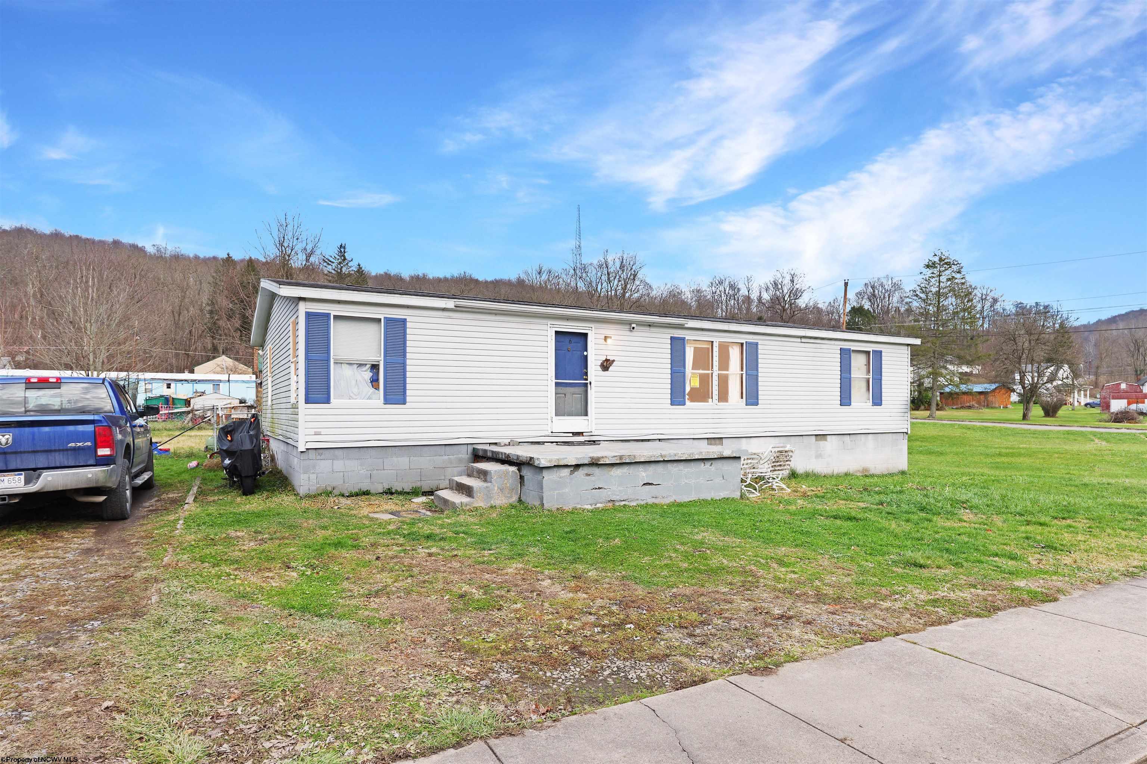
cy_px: 382
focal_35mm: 19
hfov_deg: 86.9
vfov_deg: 64.6
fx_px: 605
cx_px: 574
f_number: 5.6
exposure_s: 1/160
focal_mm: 19
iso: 100
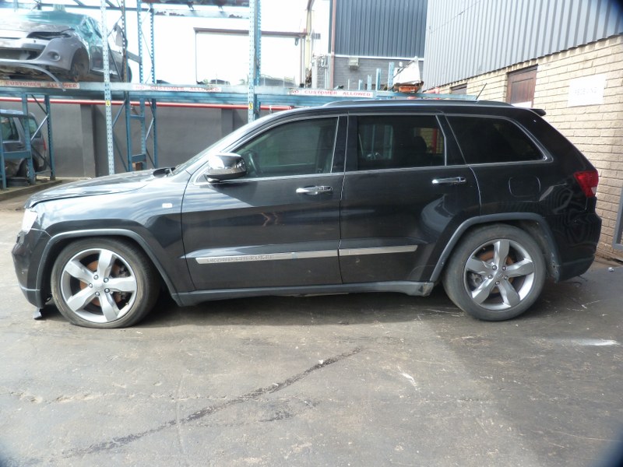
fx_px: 450
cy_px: 234
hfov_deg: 69.4
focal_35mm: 25
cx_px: 312
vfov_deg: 54.9
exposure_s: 1/125
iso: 125
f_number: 2.8
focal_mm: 4.5
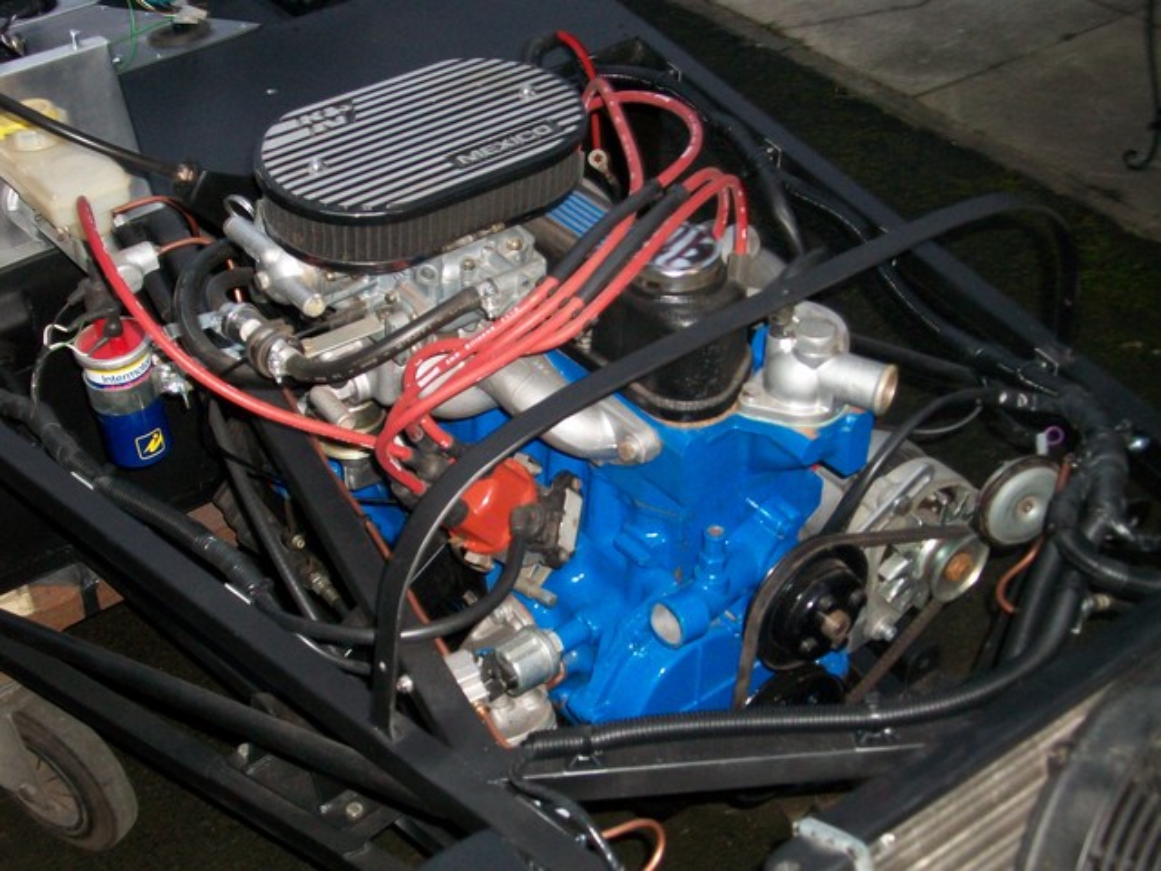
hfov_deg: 36.2
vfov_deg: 27.5
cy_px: 436
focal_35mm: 53
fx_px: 1778
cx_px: 580
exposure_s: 1/20
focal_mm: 8.8
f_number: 3.6
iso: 160
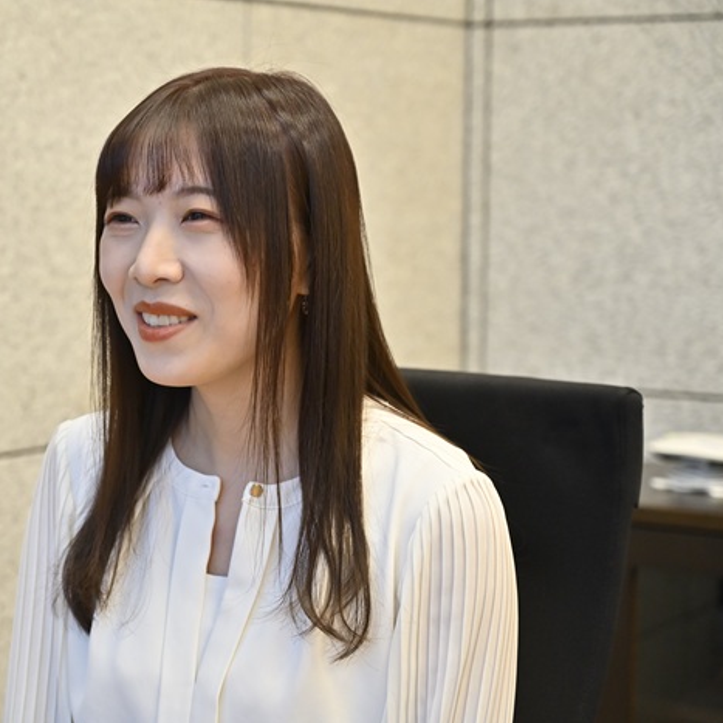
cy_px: 364
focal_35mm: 89
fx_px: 2103
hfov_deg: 19.4
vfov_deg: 19.5
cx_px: 190
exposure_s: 1/60
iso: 1600
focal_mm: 69
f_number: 4
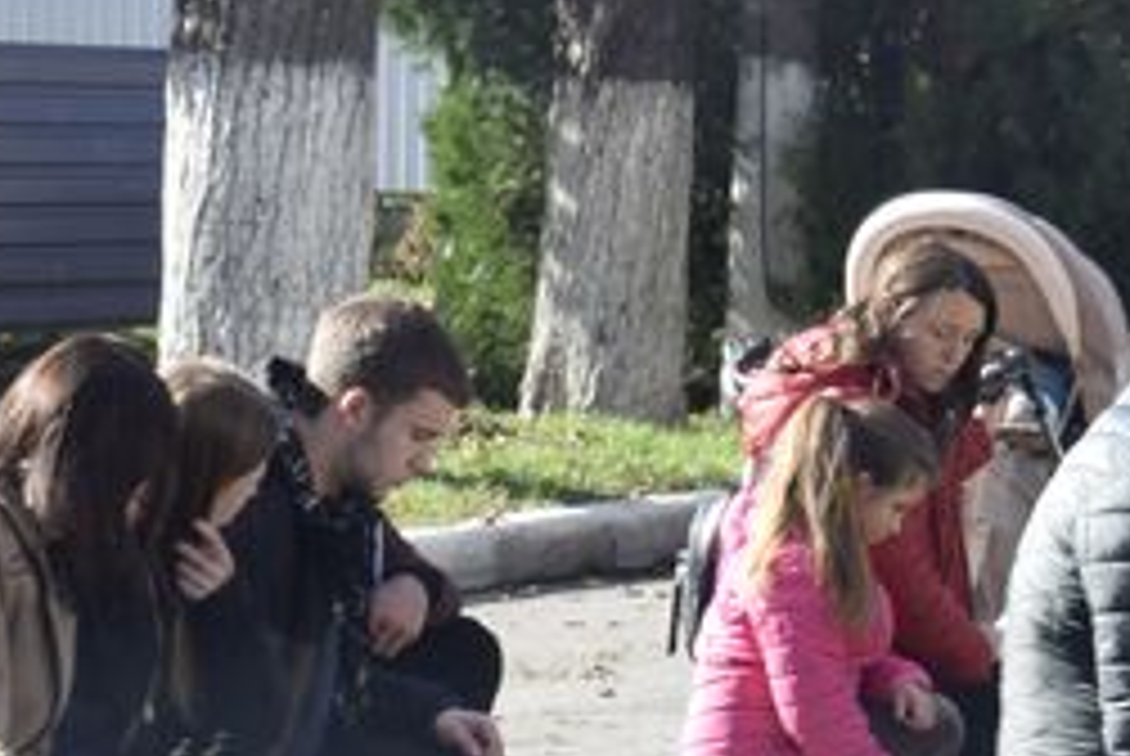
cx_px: 468
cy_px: 380
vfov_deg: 5.6
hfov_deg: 8.3
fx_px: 7746
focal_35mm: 246
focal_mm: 55
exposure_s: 1/250
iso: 400
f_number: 8
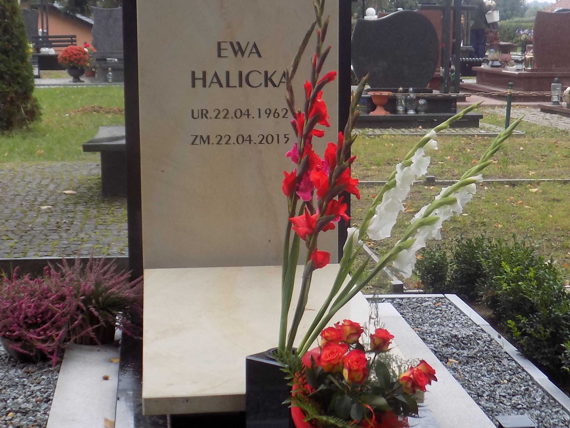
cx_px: 309
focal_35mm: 70
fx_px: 1153
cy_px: 249
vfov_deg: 21.0
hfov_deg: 27.8
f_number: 3.4
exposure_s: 1/30
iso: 80
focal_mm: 6.1
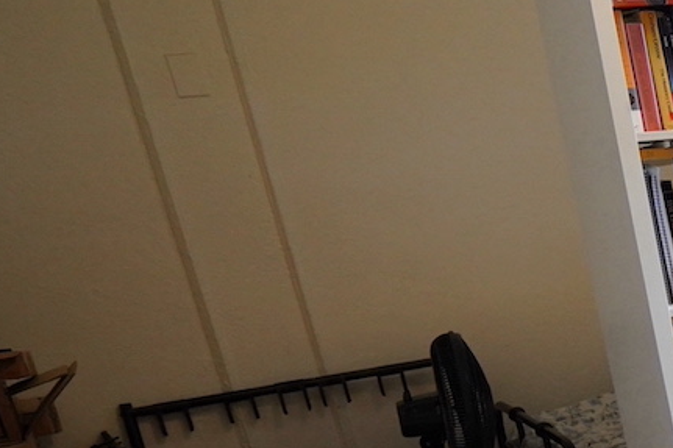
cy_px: 455
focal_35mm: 65
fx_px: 1215
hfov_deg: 19.7
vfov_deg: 20.2
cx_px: 1294
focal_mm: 16
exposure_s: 1/160
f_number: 4
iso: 2000
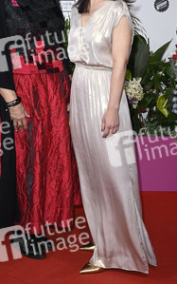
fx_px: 579
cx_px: 68
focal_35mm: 75
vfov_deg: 27.3
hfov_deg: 17.4
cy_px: 97
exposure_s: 1/250
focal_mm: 55
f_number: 6.3
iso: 640
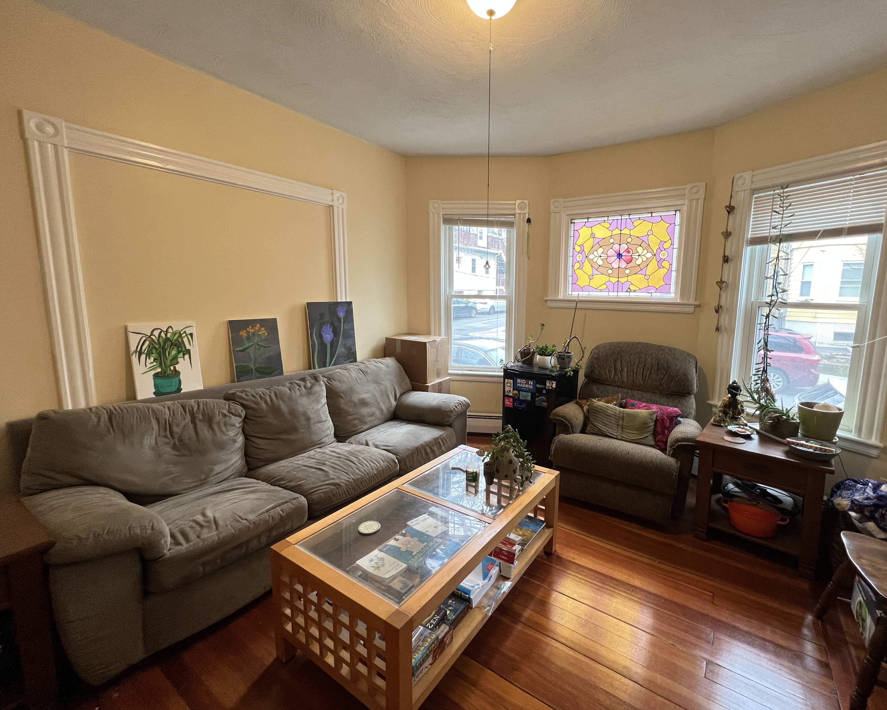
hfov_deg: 100.3
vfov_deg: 88.0
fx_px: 368
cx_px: 489
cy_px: 345
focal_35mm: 14
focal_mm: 1.57
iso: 200
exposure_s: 1/60
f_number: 1.8
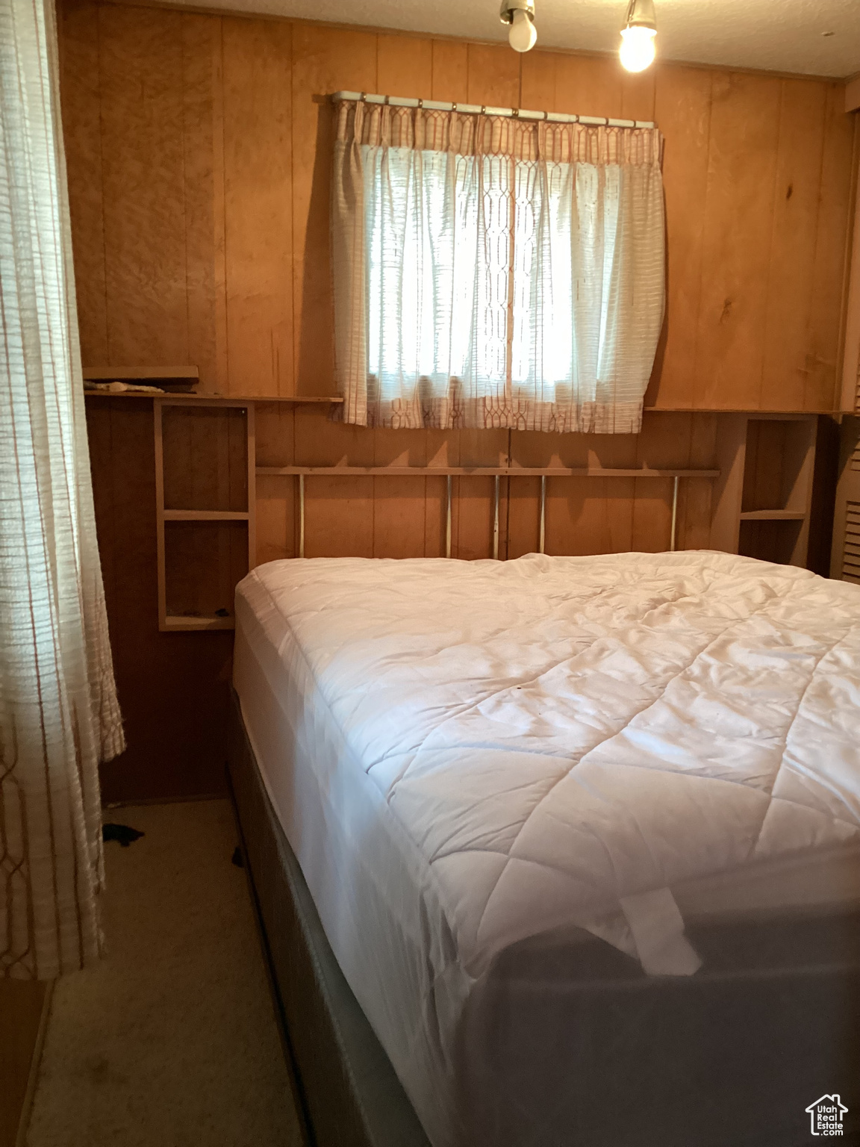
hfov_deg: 45.4
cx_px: 430
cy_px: 574
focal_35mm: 31
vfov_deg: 58.4
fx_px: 1027
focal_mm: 3.3
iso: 320
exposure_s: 1/40
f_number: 2.4
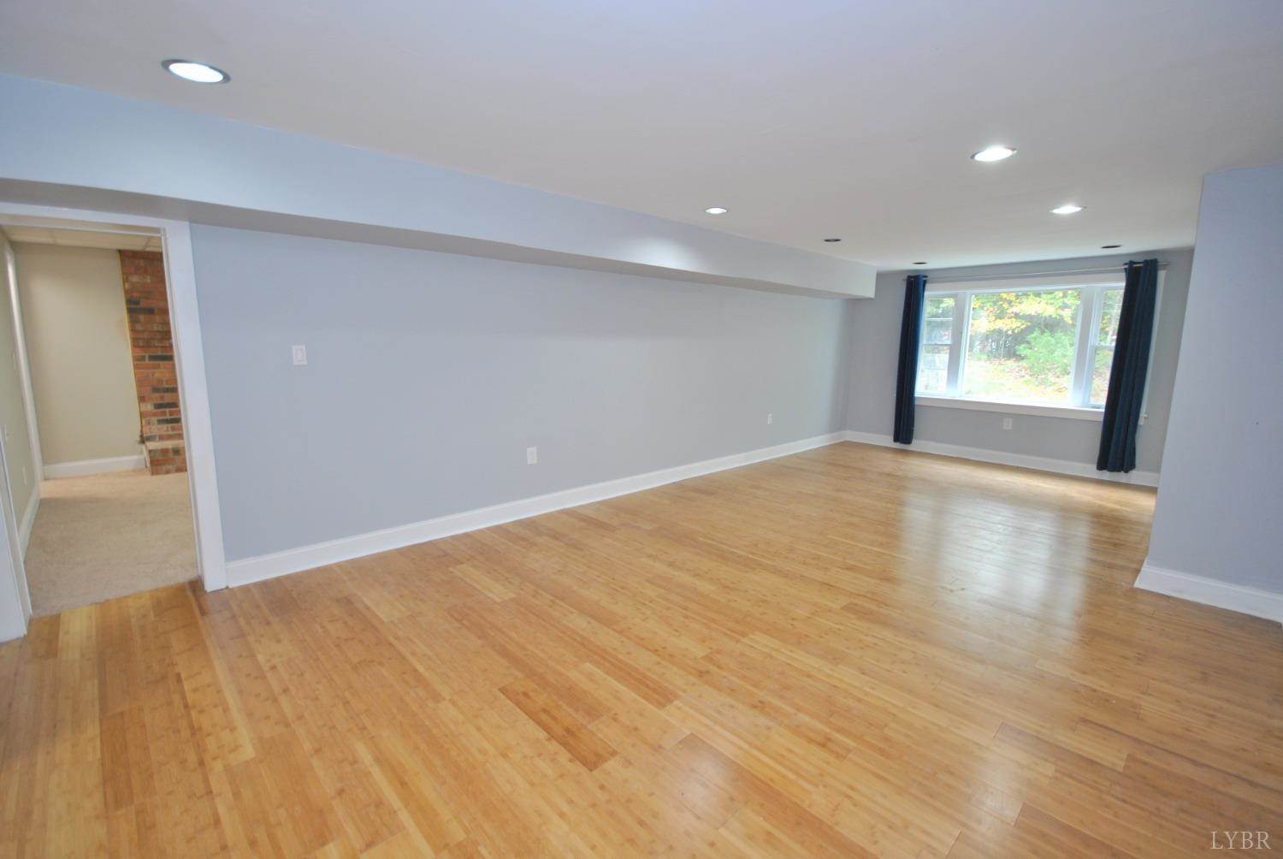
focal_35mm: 15
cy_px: 430
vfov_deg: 77.5
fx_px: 535
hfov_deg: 100.3
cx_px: 642
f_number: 4
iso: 250
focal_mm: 10
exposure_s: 1/30
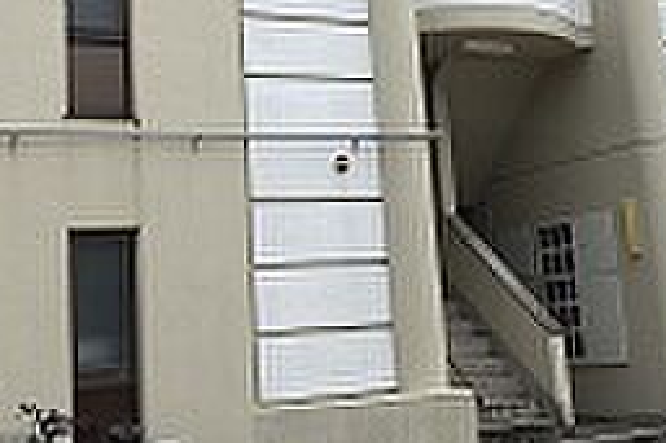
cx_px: 441
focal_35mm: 68
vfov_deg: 19.6
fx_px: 1257
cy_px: 39
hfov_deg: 29.5
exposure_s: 1/2825
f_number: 1.8
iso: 20
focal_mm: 3.99
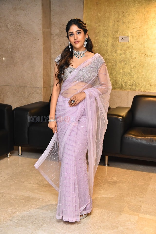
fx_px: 325
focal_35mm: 50
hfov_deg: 27.0
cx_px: 78
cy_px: 117
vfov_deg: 39.6
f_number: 5
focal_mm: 50
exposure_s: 1/100
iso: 3200
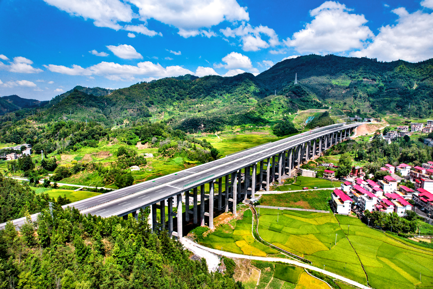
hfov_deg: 78.6
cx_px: 216
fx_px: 265
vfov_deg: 57.2
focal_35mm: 22
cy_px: 144
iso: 100
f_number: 2.8
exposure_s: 1/2000
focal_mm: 8.38
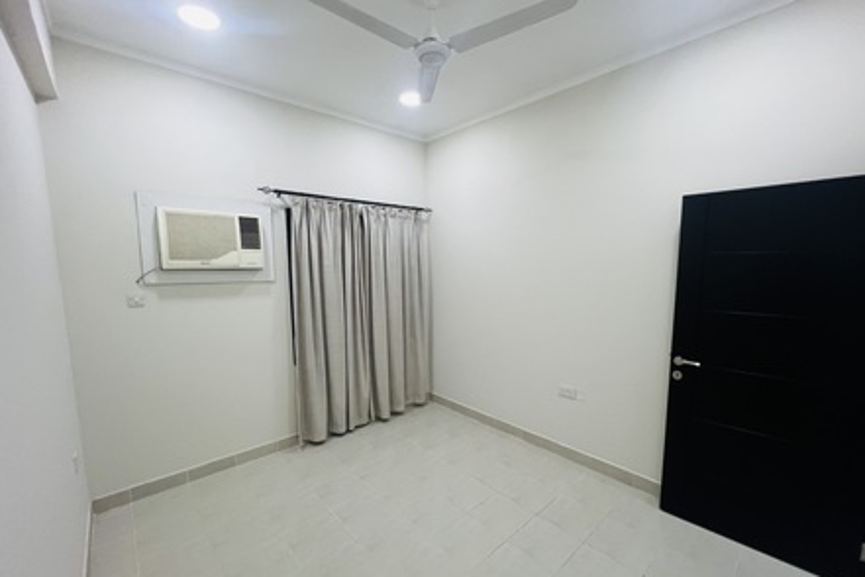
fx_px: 336
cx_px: 444
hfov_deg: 104.2
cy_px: 305
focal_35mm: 14
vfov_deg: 81.1
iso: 200
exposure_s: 1/50
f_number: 1.8
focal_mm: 1.57
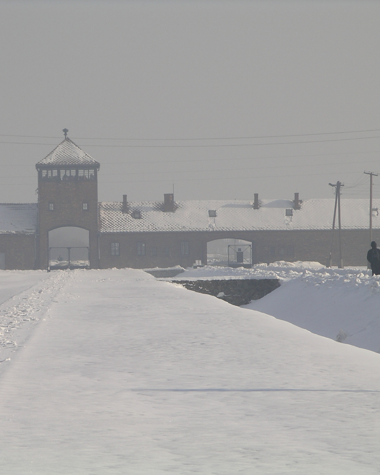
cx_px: 97
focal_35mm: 244
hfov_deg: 6.3
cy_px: 238
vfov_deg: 7.9
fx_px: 3430
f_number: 6
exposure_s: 1/611
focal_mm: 39
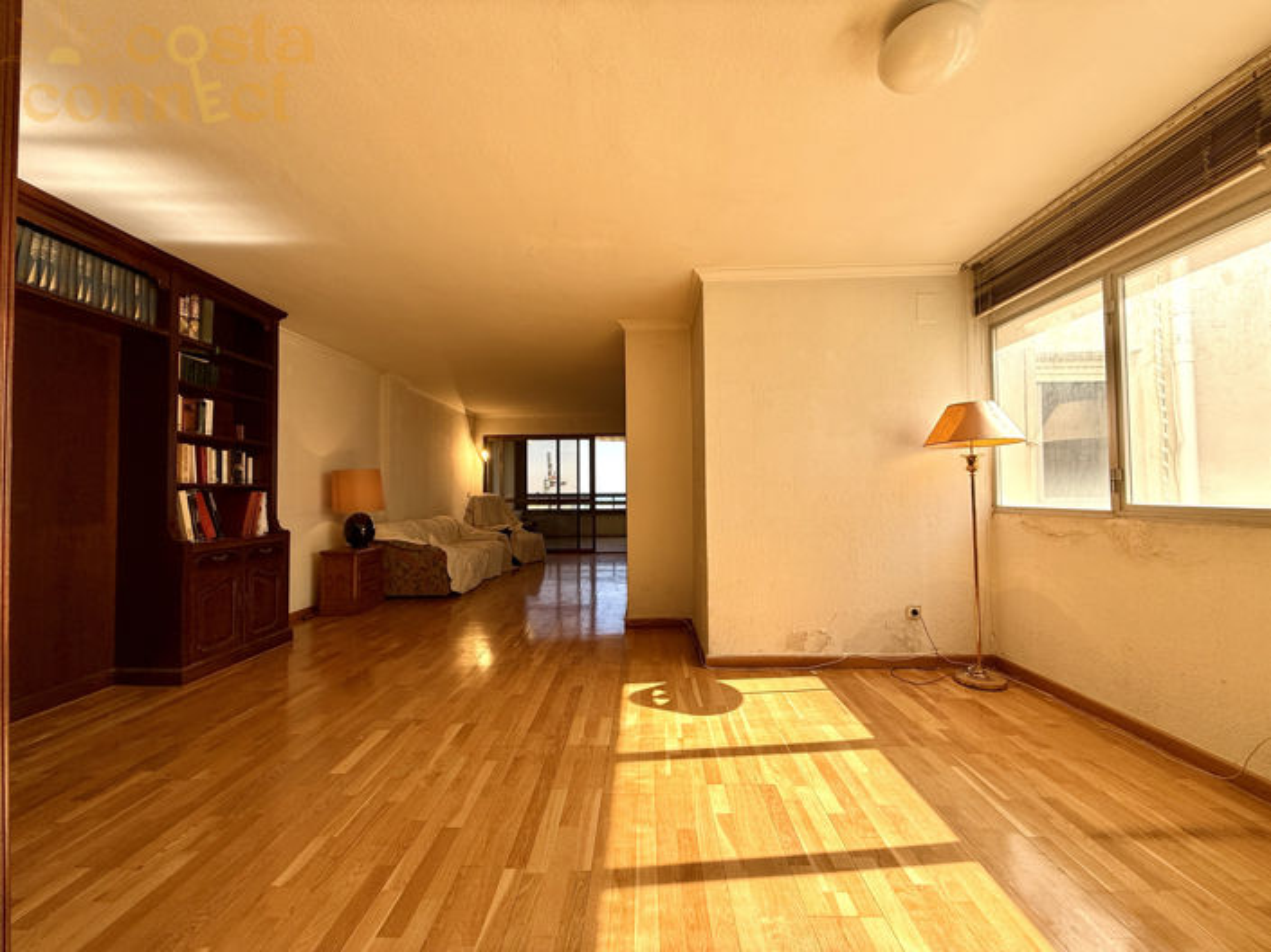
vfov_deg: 85.6
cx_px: 636
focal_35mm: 14
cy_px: 476
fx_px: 514
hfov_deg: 102.1
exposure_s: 1/293
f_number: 2.2
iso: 64
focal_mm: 2.22
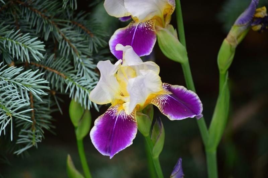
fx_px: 2231
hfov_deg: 6.9
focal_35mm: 300
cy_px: 89
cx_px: 134
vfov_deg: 4.6
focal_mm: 200
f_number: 5.6
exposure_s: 1/30
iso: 100
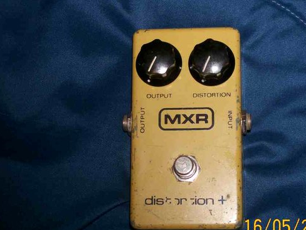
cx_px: 170
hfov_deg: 22.7
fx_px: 760
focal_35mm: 86
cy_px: 121
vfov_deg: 17.2
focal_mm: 11.6
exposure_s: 1/95.5
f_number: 3.8
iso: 80
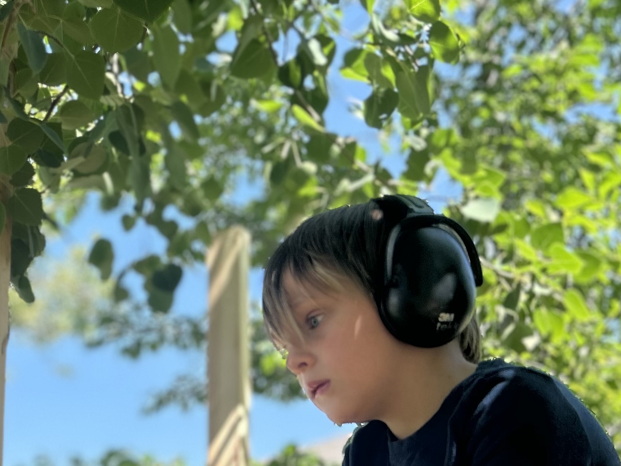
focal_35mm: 66
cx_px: 2
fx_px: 1184
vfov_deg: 21.6
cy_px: 443
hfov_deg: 27.7
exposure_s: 1/1029
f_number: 1.5
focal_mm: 5.7
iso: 50
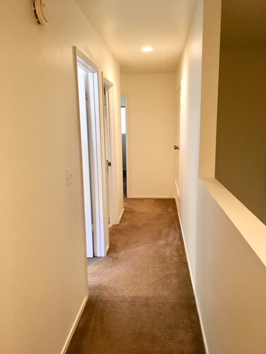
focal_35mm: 29
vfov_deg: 61.7
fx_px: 297
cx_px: 133
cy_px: 177
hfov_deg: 48.2
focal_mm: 4.15
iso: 125
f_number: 2.2
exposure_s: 1/30
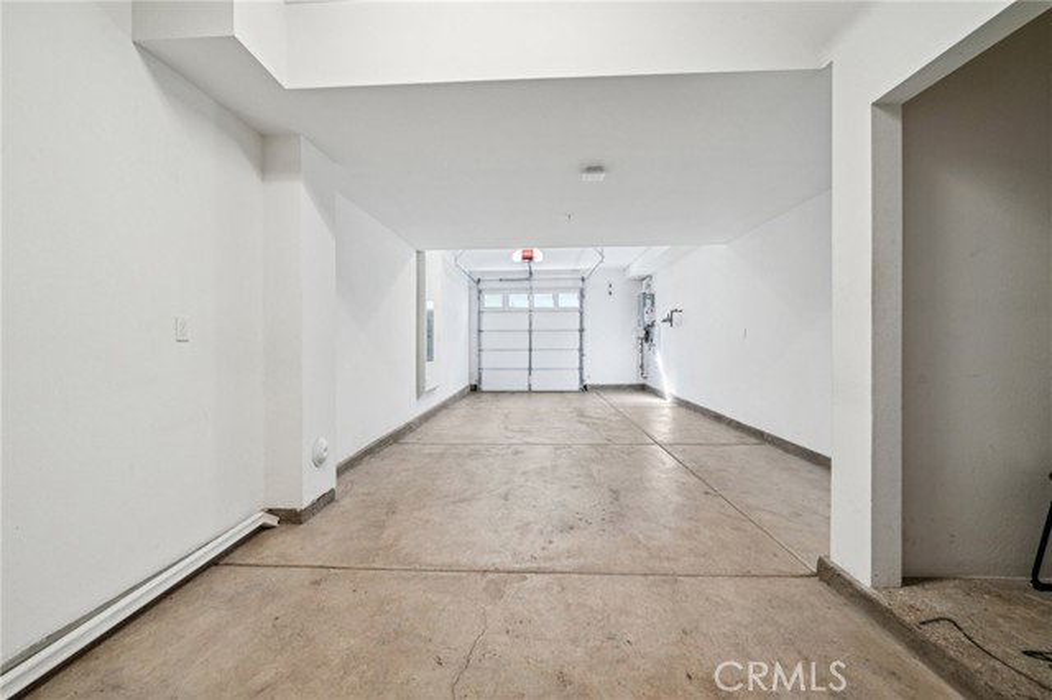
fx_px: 409
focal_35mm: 14
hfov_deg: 104.3
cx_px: 526
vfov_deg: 81.1
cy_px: 350
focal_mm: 14
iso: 400
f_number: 8
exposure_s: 1/20
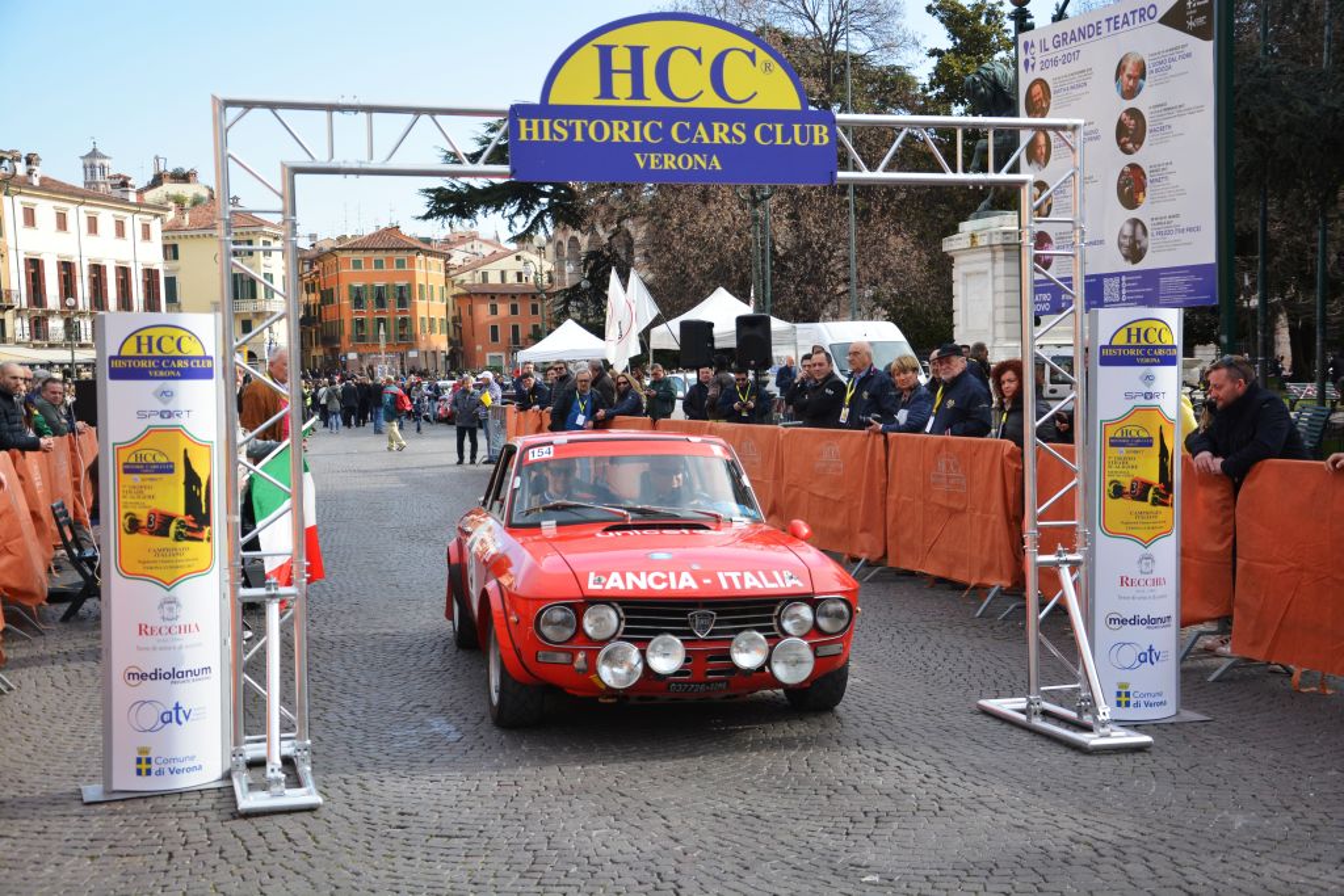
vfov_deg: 28.1
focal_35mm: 48
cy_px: 448
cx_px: 672
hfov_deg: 41.1
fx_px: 1792
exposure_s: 1/1000
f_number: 4.2
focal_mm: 32
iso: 400
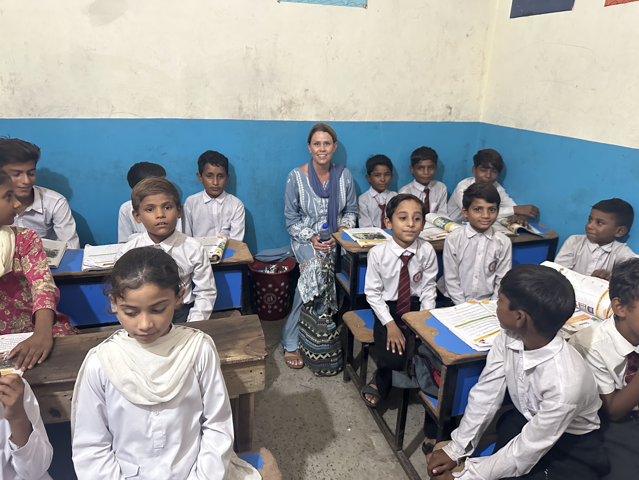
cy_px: 240
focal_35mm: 24
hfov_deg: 71.6
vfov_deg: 56.8
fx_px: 443
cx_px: 320
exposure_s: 1/50
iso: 800
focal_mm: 6.86
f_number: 1.78
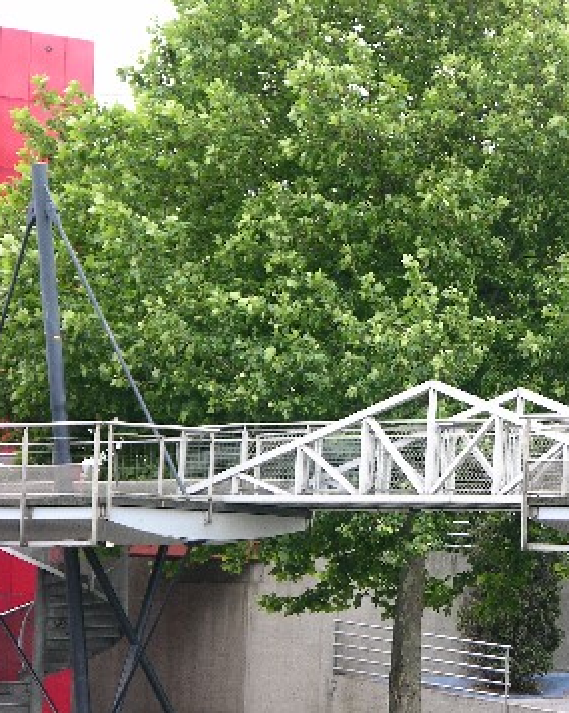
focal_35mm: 290
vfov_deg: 6.7
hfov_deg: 5.3
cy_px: 405
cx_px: 542
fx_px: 6115
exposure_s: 1/67.8
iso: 50
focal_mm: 44.7
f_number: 4.5
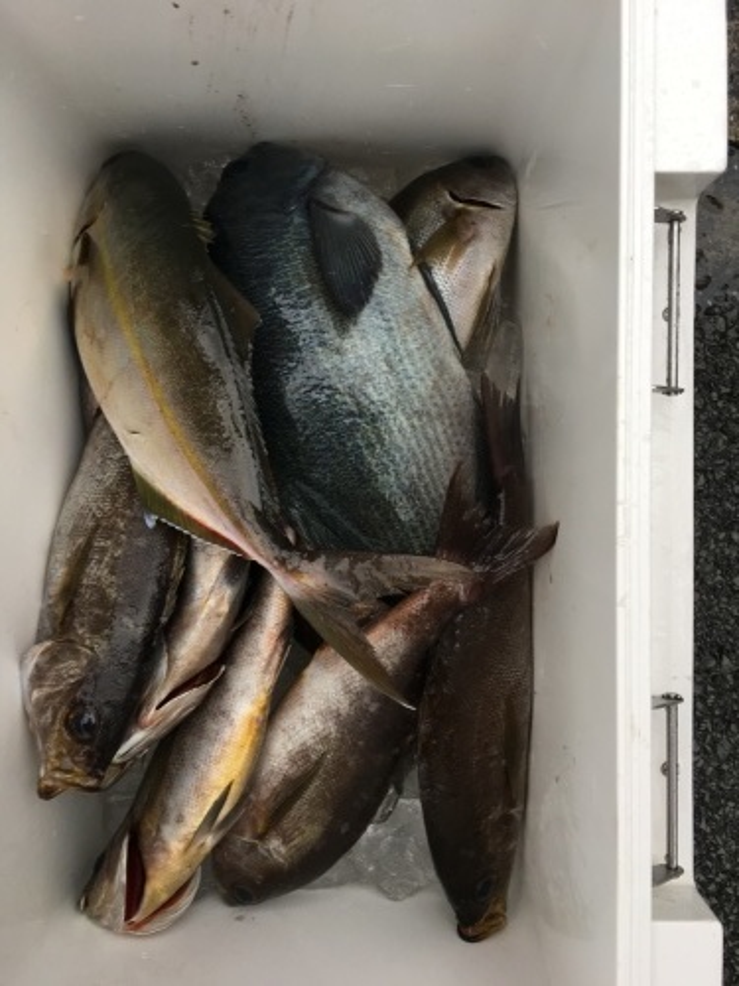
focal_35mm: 29
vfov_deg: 61.7
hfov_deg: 48.2
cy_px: 493
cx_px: 370
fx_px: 825
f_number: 2.2
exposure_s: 1/120
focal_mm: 4.15
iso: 40
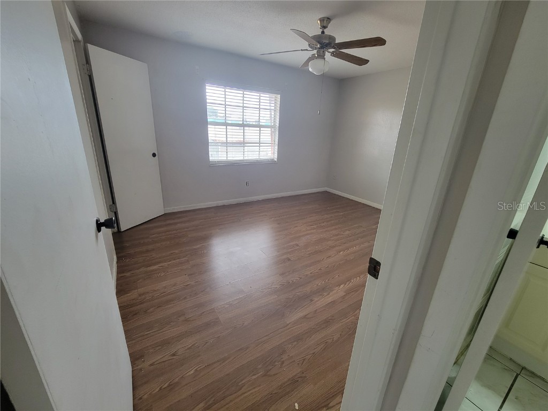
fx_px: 206
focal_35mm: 13
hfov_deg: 106.2
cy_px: 206
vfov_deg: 89.9
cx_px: 274
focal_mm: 2.2
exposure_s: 1/60
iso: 160
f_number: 2.2
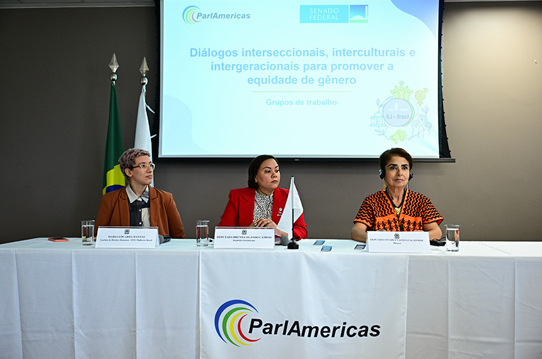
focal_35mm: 34
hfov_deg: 55.2
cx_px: 271
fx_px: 518
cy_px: 180
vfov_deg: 38.2
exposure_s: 1/200
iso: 1600
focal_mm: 34.5
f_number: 3.2
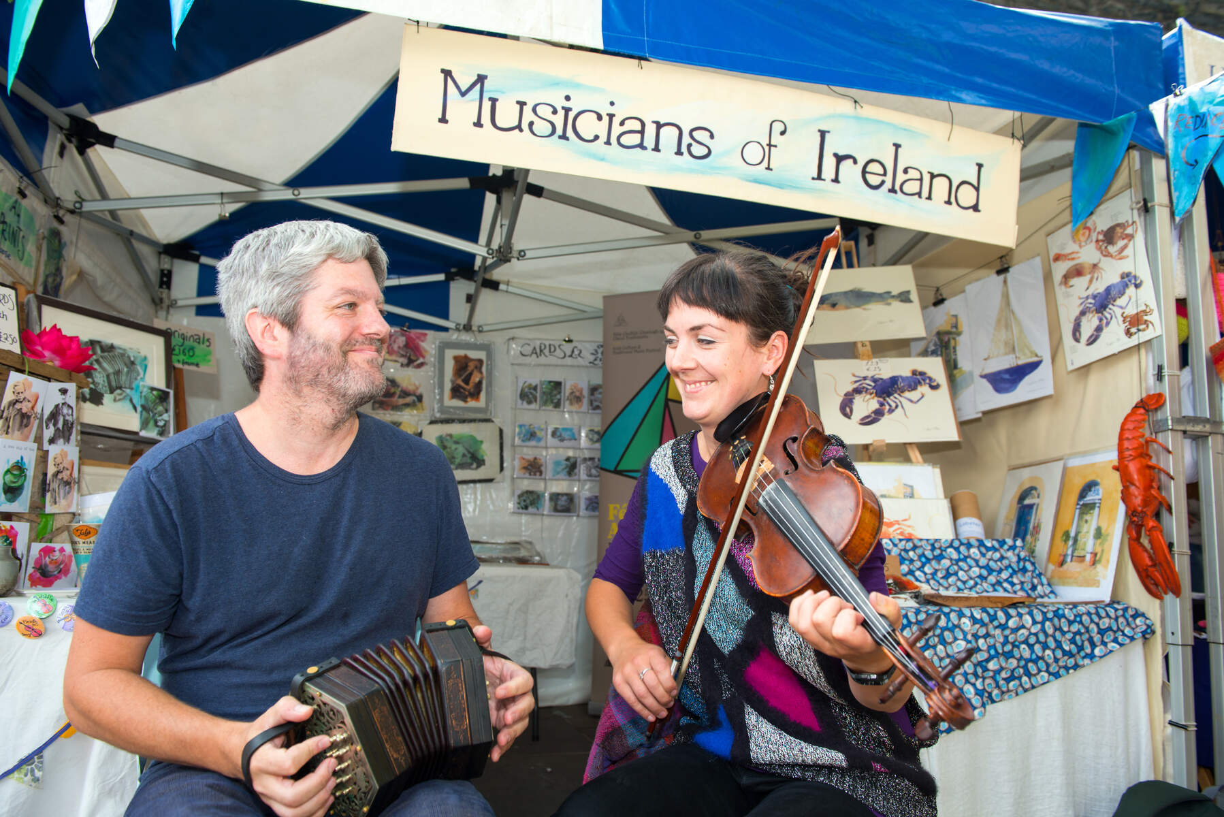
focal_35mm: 28
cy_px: 408
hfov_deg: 65.5
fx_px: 952
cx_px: 612
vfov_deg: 46.4
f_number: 4.5
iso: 200
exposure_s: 1/160
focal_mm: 28
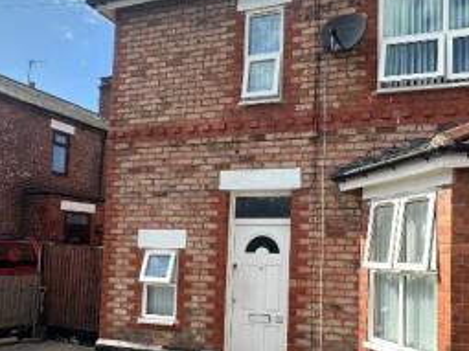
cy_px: 225
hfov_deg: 55.6
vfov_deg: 43.7
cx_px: 315
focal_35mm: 32
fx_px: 433
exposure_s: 1/940
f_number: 2.2
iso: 40
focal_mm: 2.22
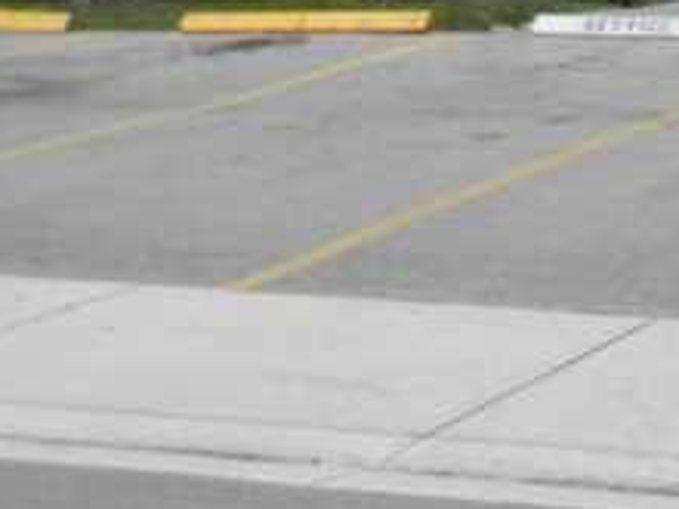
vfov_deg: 10.8
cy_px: -327
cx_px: 1003
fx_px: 2570
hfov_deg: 14.1
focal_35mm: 131
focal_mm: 6.4
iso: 80
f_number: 7.4
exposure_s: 1/382
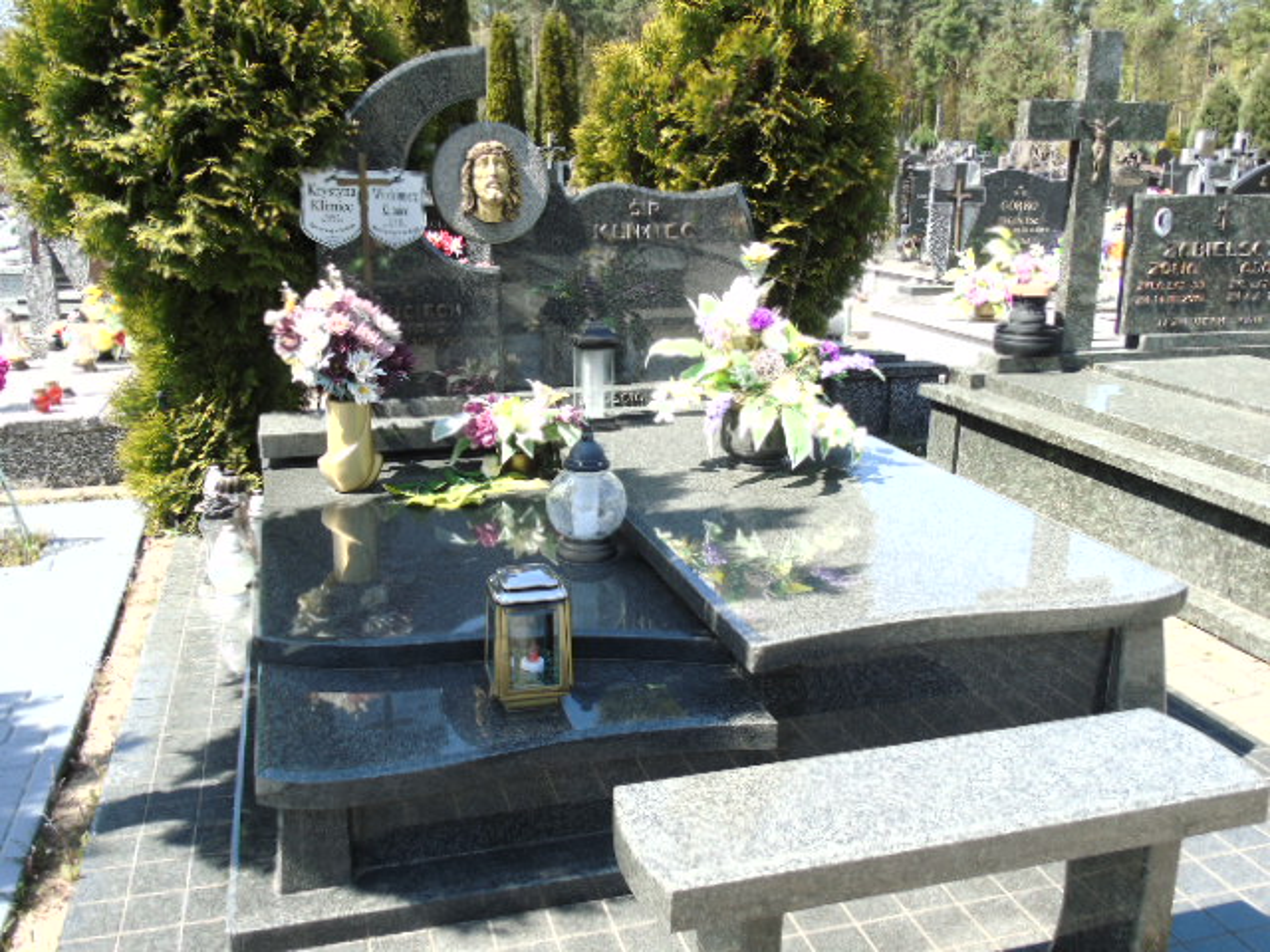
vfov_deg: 48.2
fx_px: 1064
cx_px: 635
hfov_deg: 61.7
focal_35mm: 29
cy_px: 476
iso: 80
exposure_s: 1/250
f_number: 3.6
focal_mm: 5.2
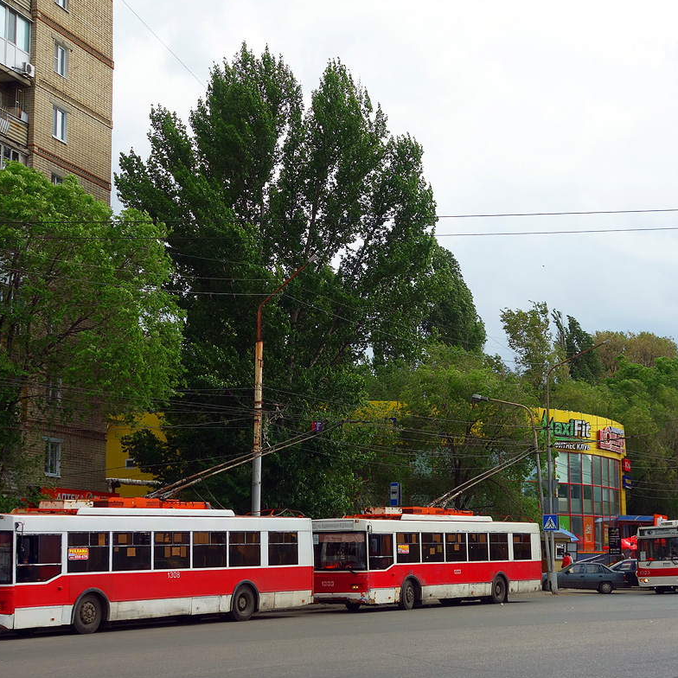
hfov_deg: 32.8
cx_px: 326
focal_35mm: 52
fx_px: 1152
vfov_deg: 32.8
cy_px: 335
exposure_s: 1/500
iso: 125
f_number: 4.5
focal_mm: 14.93
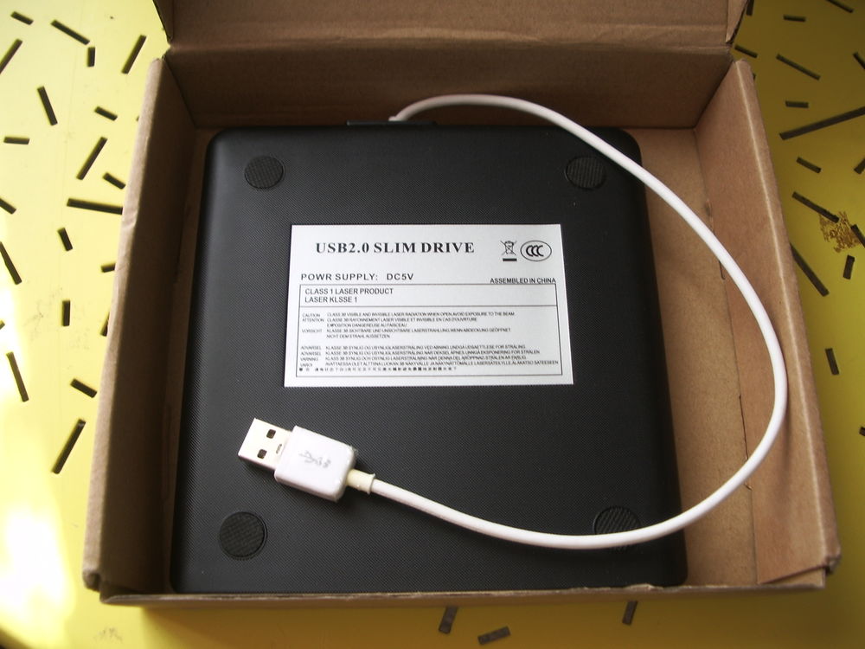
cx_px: 432
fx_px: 875
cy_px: 324
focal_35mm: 35
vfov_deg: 40.7
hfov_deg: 52.6
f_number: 2.6
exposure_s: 1/60
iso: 50
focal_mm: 5.8
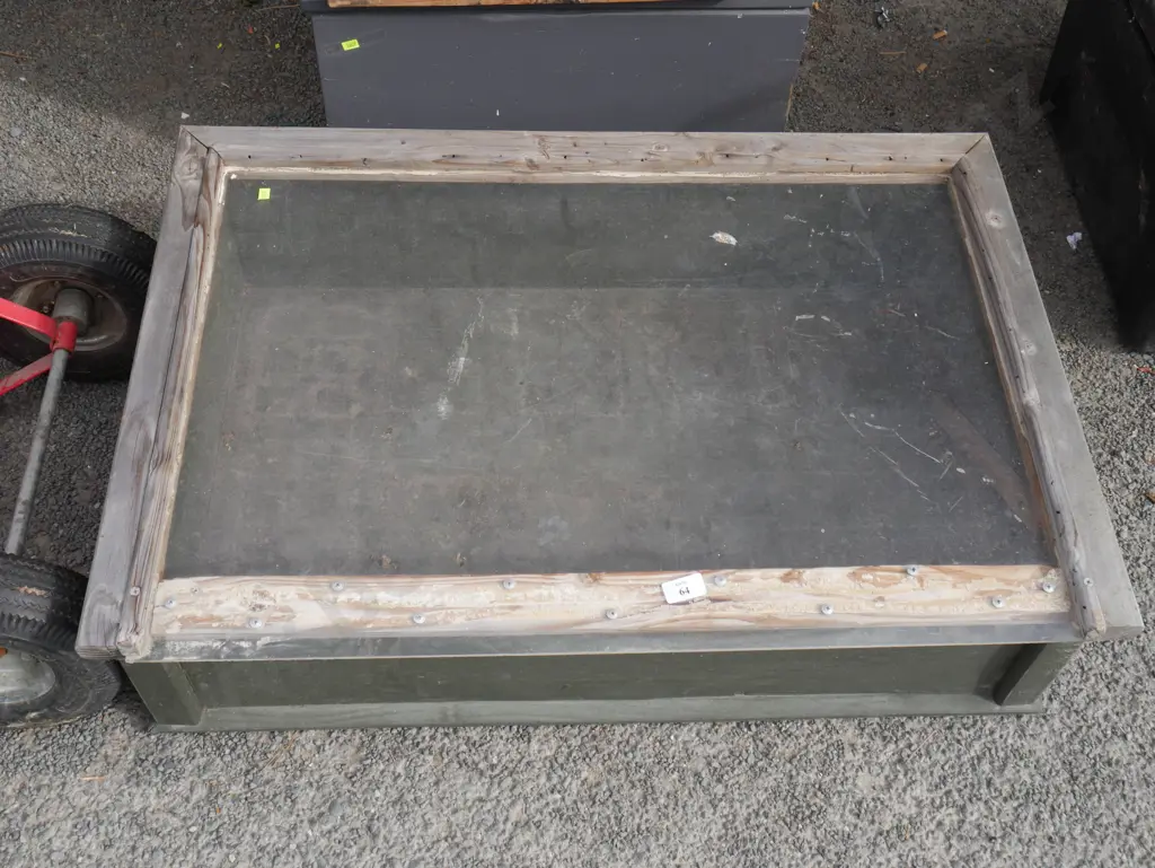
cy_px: 434
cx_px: 578
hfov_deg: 51.3
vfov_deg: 39.7
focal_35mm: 36
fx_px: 1202
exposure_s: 1/250
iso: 200
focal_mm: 18
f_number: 7.1
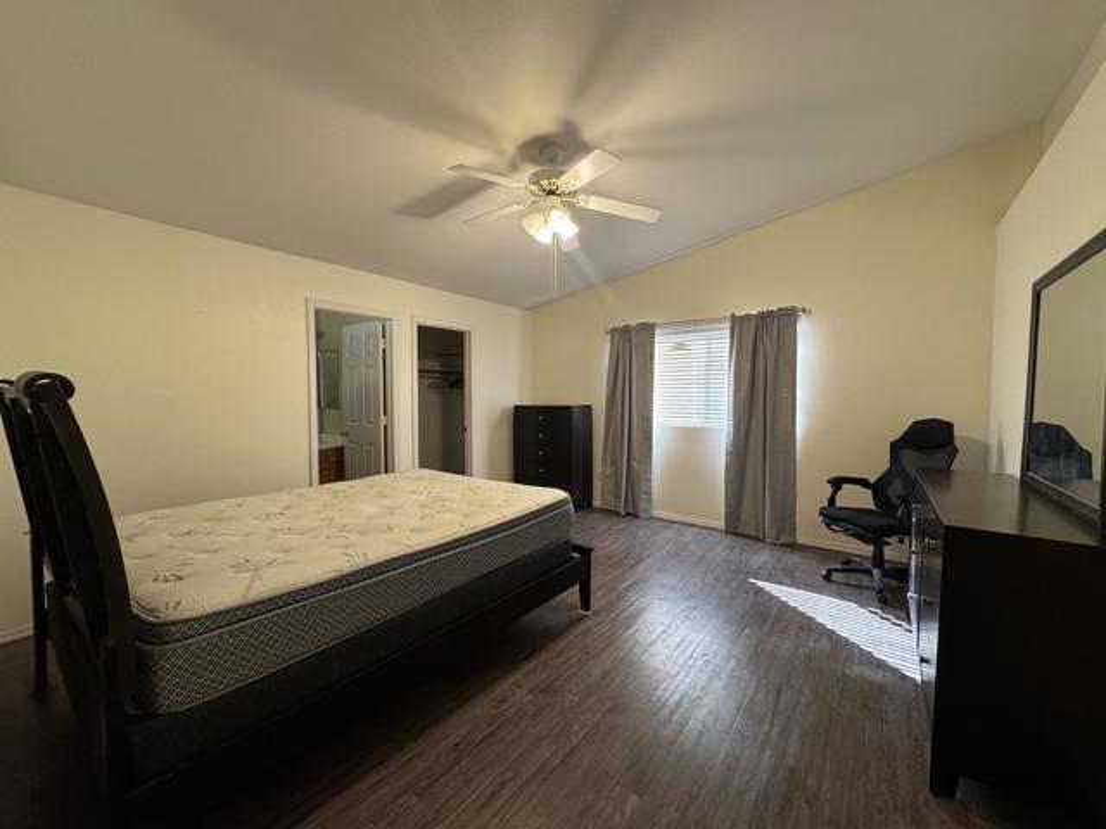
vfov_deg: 85.7
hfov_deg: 102.1
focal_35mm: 14
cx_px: 553
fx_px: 447
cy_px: 414
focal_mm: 2.22
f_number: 2.2
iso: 200
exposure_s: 1/60
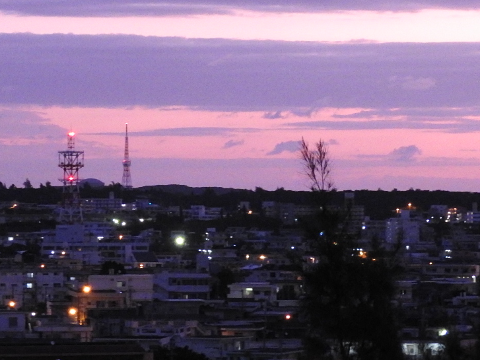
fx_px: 2898
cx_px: 197
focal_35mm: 209
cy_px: 182
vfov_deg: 7.1
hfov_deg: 9.5
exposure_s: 1/4
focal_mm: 17
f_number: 4.8
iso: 800
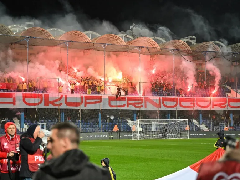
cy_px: 90
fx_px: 527
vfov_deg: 19.4
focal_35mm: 76
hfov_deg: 25.7
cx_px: 113
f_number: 2.8
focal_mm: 70
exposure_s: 1/1600
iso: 3200
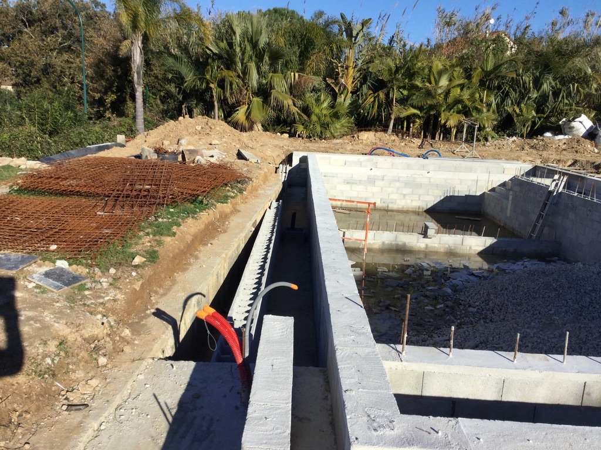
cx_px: 300
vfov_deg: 45.4
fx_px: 538
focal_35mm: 31
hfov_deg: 58.4
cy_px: 225
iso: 25
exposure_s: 1/1698
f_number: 2.4
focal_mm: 3.3
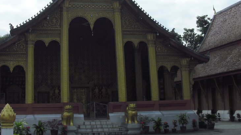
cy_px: 14
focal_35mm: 58
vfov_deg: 20.3
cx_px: 95
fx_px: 371
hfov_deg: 35.9
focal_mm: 6.2
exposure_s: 1/250
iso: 100
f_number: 8
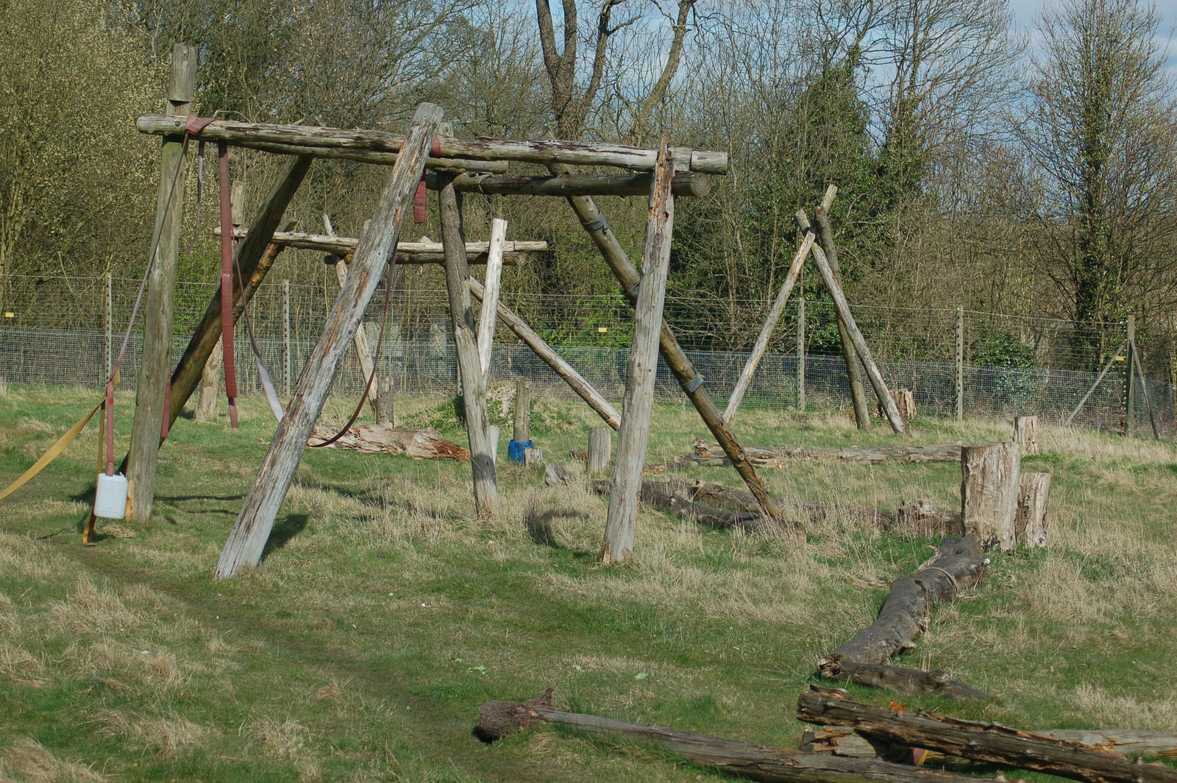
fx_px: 3430
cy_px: 392
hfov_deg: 19.5
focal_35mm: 105
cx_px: 588
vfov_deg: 13.0
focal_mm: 70
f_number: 6.3
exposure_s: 1/640
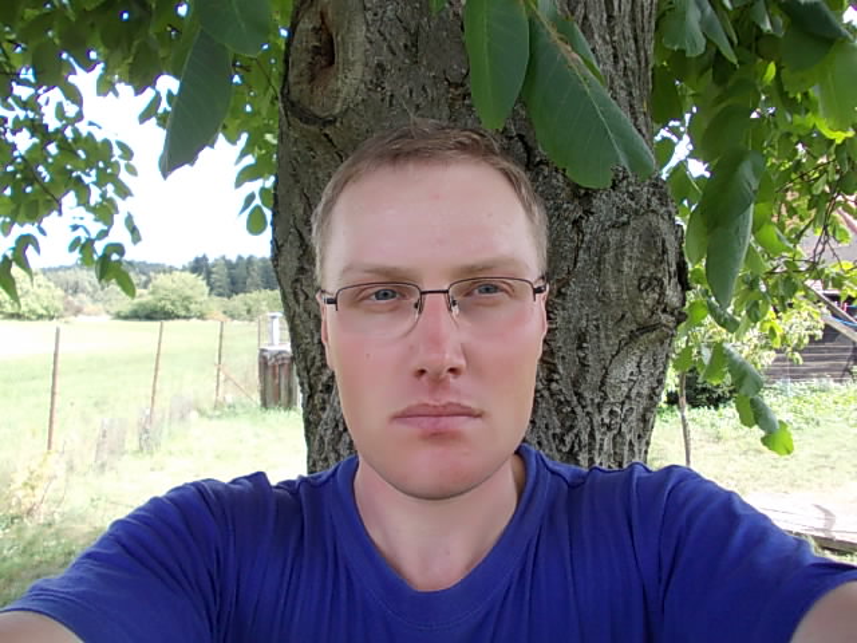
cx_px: 428
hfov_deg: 63.4
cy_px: 322
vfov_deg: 49.7
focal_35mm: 28
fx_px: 693
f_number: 2.7
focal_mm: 4
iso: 80
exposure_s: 1/160
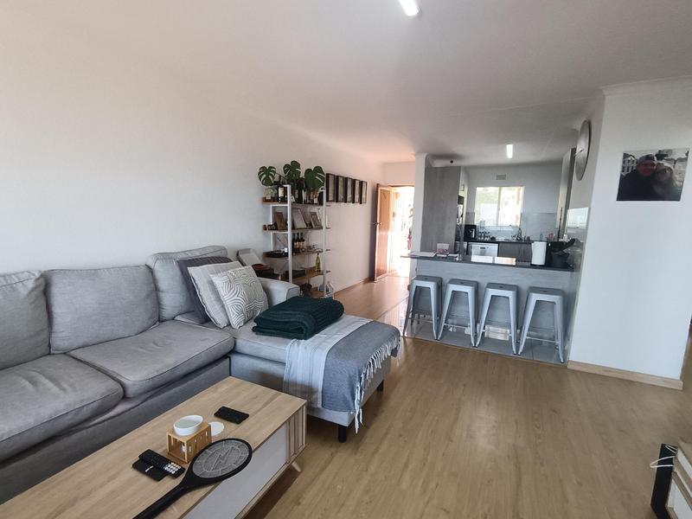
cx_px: 346
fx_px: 340
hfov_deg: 91.0
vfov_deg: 74.7
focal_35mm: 17
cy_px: 260
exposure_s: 1/100
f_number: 2.2
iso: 540
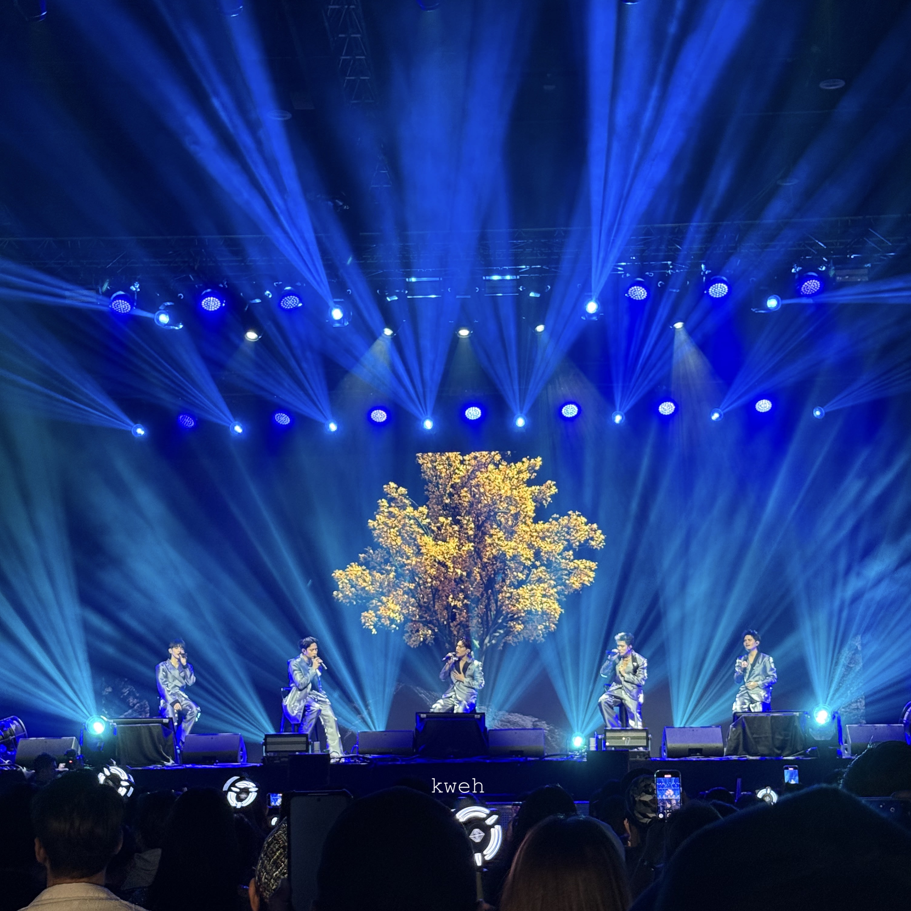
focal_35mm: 57
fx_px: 1697
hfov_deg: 30.0
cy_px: 497
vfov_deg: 30.0
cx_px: 459
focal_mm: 6.76
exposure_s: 1/40
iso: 250
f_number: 1.78
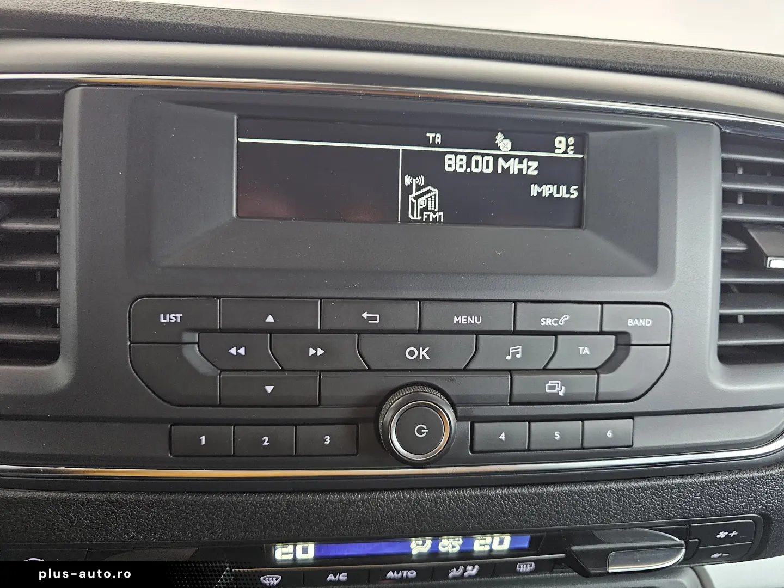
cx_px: 392
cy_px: 294
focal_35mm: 23
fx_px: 521
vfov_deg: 58.9
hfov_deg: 73.9
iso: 800
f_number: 1.7
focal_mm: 6.3
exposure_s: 1/61
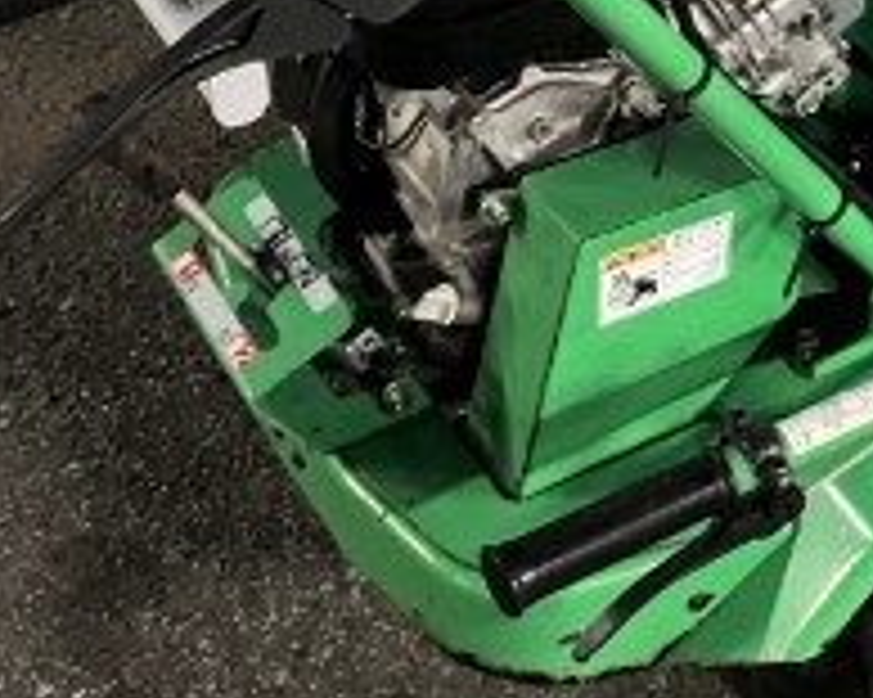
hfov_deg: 20.5
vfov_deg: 16.8
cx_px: 891
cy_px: 27
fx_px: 2324
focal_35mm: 90
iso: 640
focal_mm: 3.99
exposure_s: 1/25
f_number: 1.8
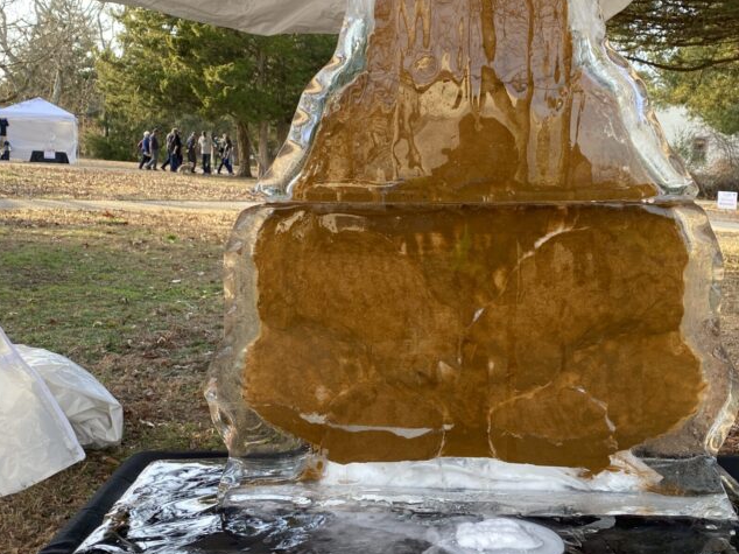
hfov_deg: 44.7
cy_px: 308
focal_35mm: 42
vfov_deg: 34.3
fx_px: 896
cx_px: 423
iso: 40
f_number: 1.8
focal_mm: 4.25
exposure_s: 1/122
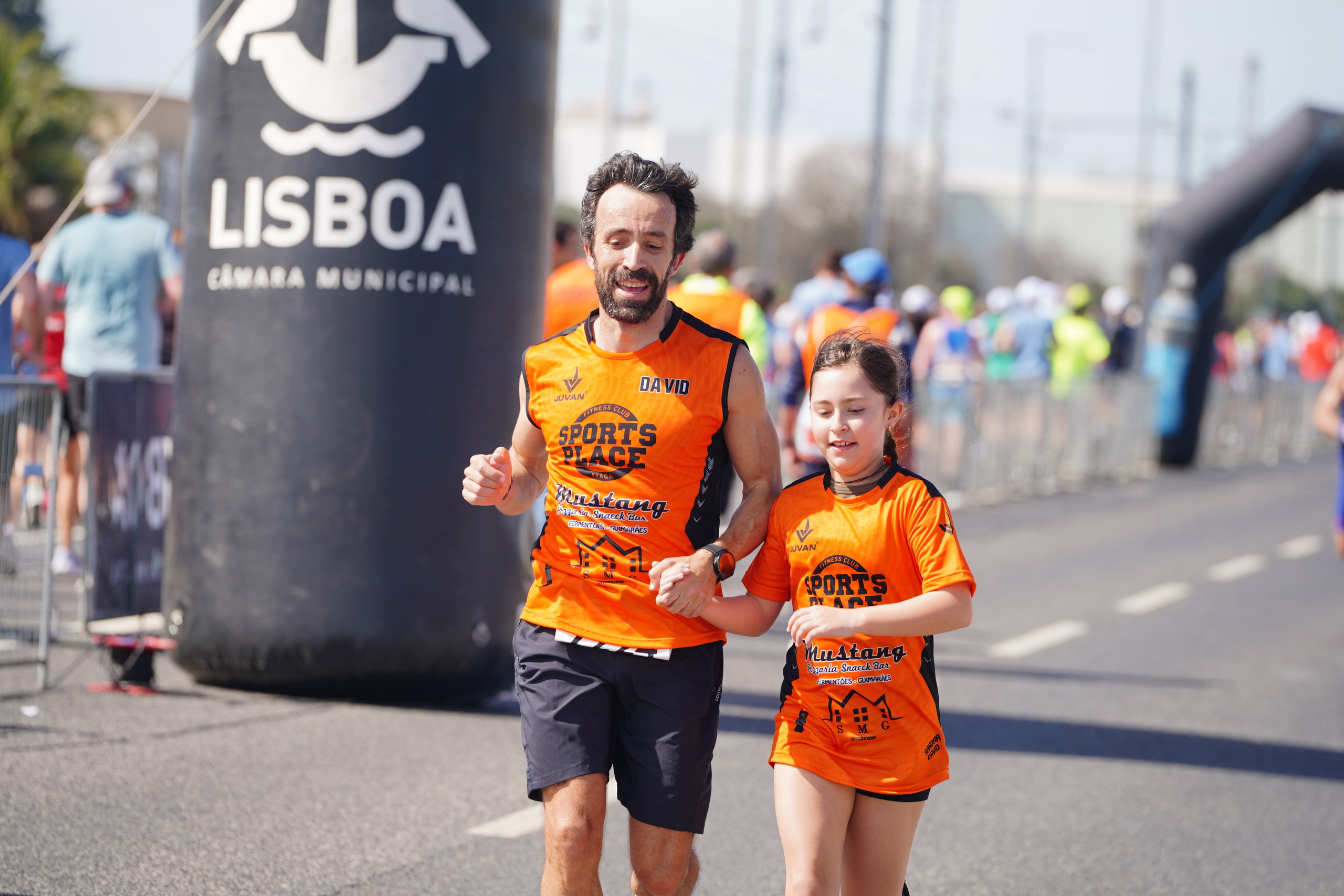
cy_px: 448
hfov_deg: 10.3
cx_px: 672
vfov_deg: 6.9
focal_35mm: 200
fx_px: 7467
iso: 200
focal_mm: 200
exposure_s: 1/1250
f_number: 4.5
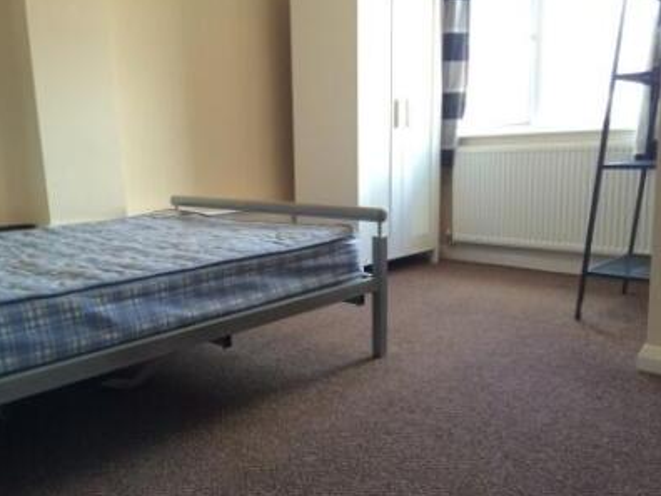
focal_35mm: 32
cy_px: 256
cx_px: 321
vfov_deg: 44.2
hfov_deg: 56.8
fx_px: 611
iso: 64
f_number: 2.2
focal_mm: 4.12
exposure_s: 1/33
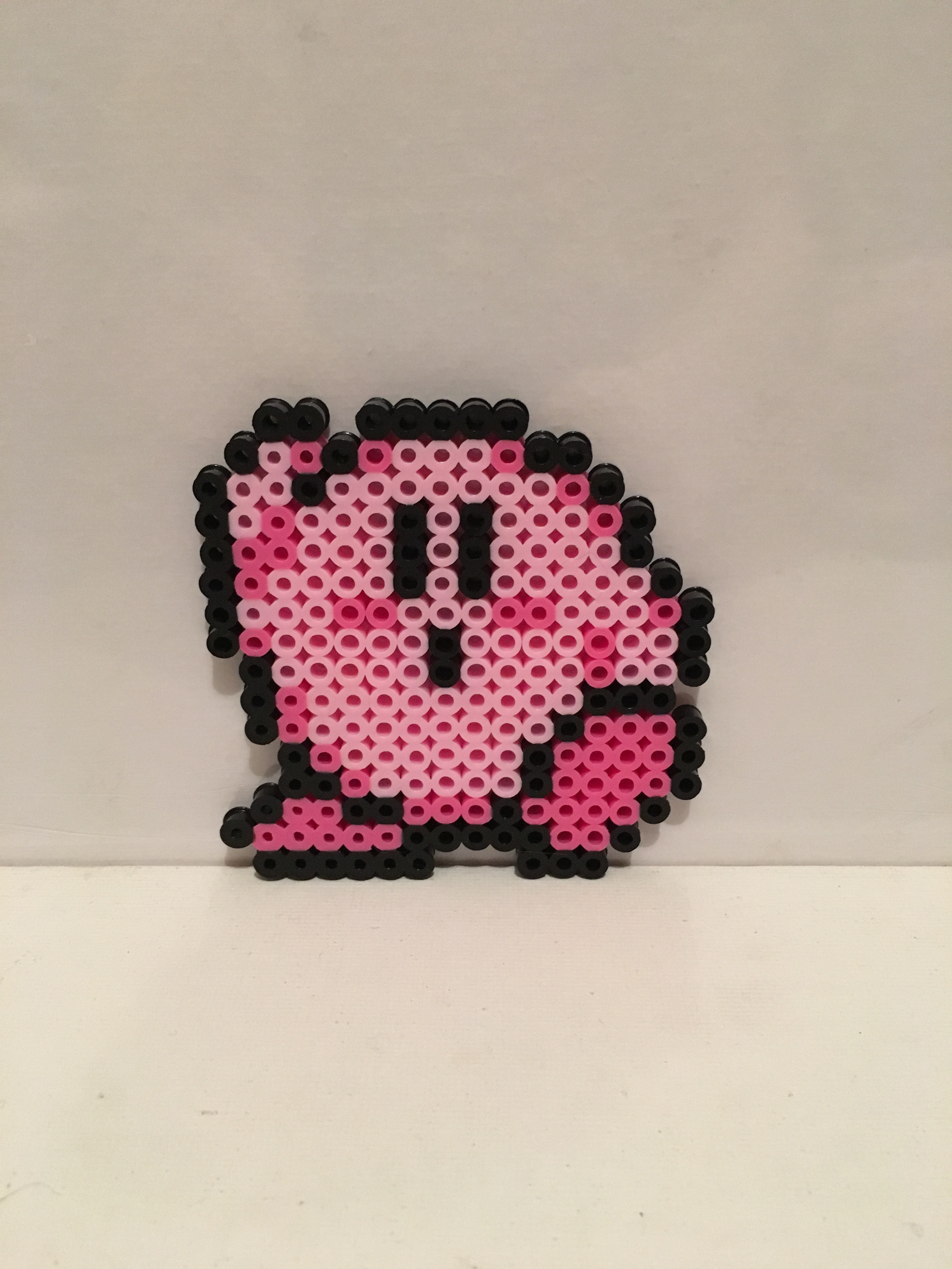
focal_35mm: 29
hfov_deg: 48.2
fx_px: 1063
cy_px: 634
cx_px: 476
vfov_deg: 61.7
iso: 250
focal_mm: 4.15
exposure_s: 1/15
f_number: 2.2
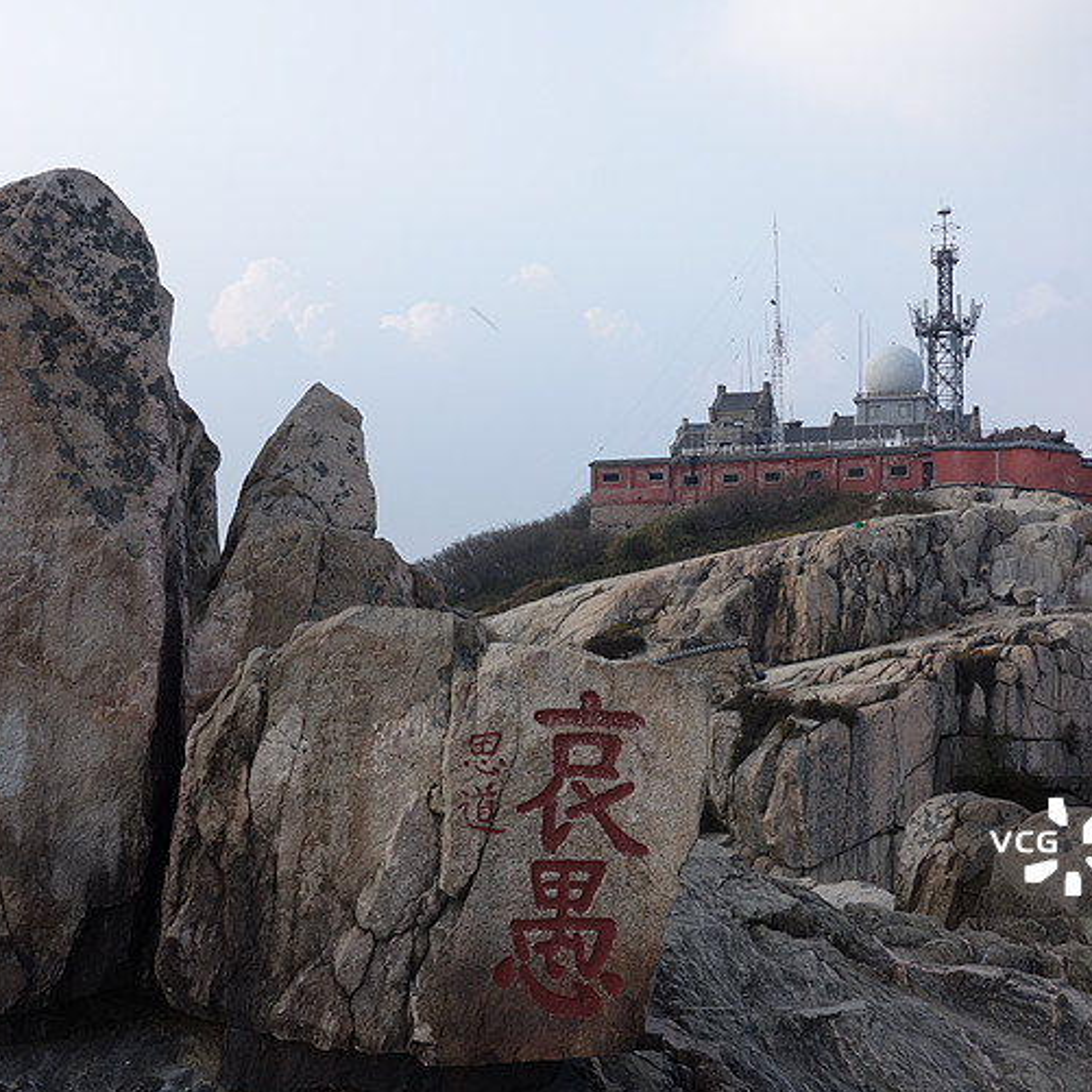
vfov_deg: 43.8
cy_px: 577
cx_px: 571
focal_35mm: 38
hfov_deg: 43.8
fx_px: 1356
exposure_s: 1/125
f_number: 8
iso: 125
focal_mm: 10.4
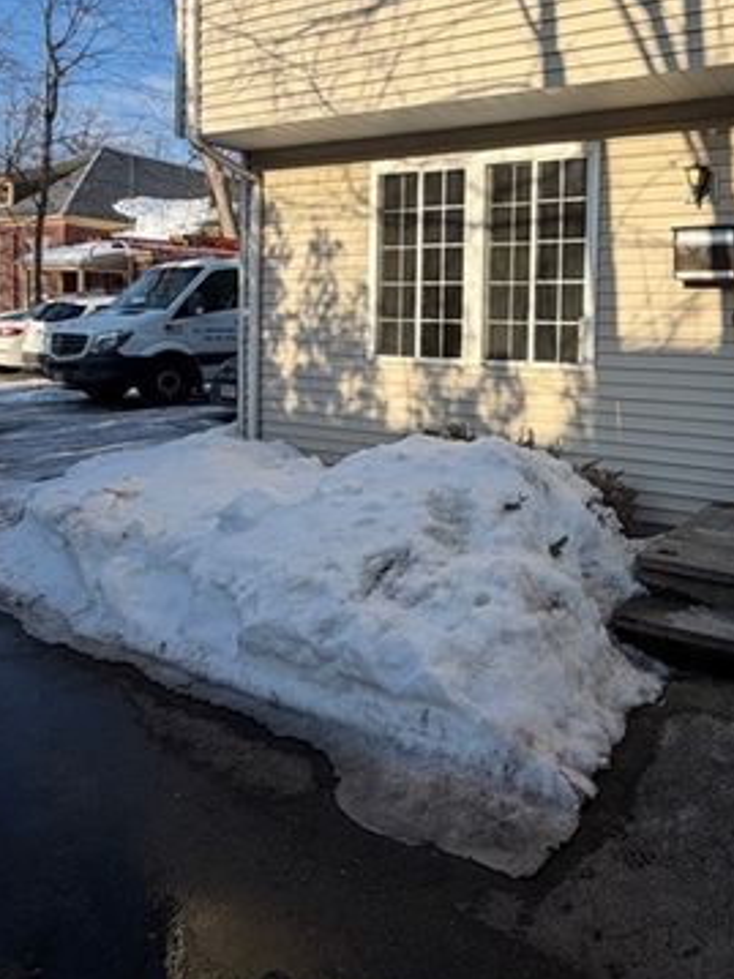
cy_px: 350
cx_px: 608
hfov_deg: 49.3
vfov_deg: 66.0
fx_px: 736
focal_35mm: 26
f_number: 2.2
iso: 25
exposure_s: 1/770
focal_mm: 2.22
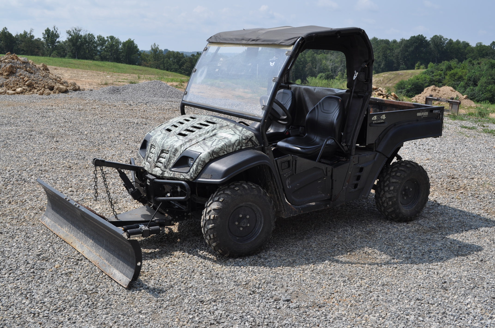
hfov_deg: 49.6
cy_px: 164
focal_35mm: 39
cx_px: 248
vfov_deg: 34.1
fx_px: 536
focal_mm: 26
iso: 200
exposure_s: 1/320
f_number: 9
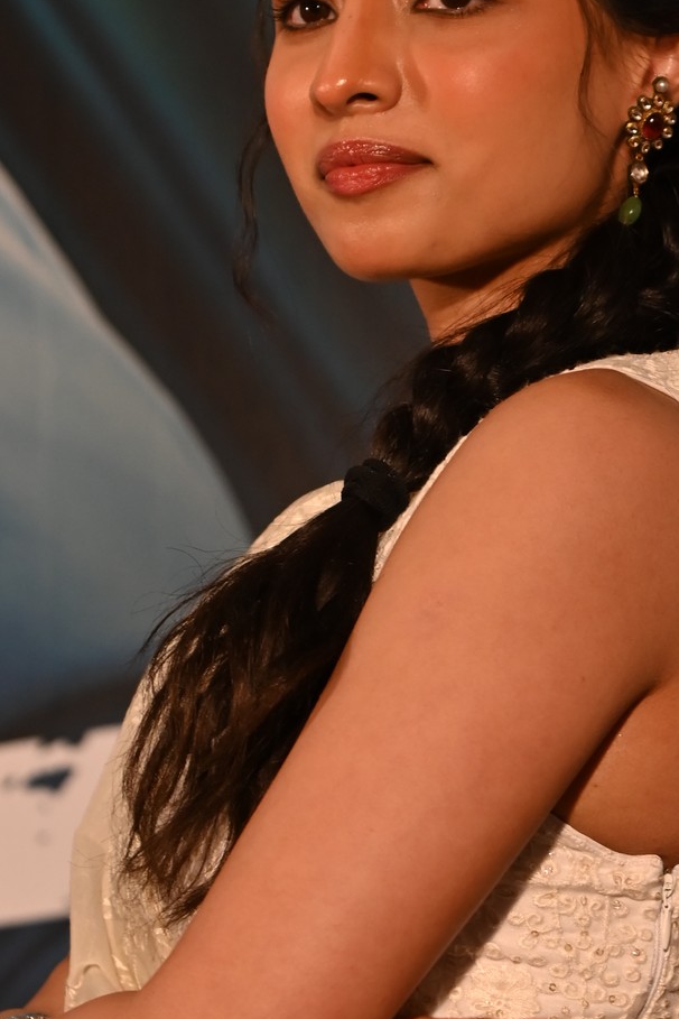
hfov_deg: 5.7
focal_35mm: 240
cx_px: 394
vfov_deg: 8.6
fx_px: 6789
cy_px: 521
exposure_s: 1/200
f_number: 5
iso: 1250
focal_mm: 95
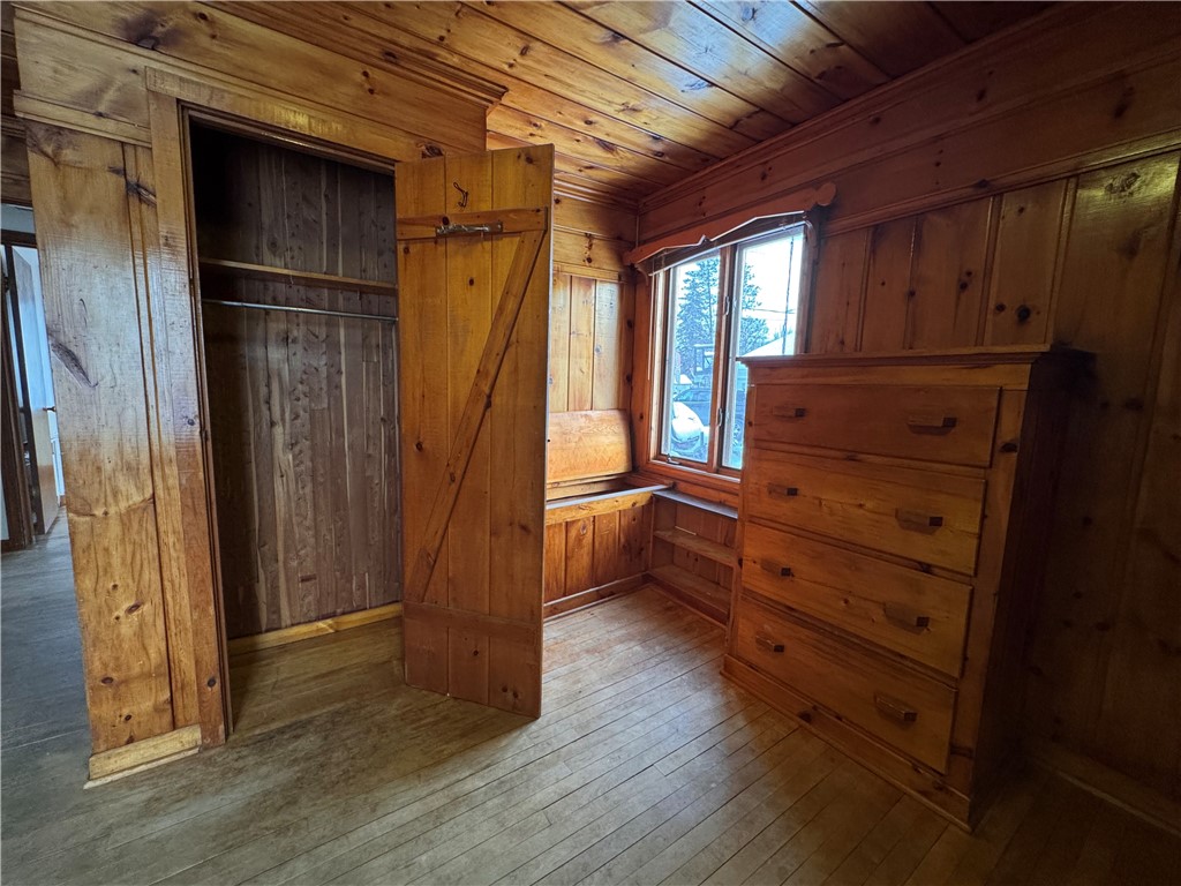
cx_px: 590
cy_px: 443
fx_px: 478
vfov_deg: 85.7
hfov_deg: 102.1
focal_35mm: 14
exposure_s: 1/60
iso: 400
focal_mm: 2.22
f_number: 2.2
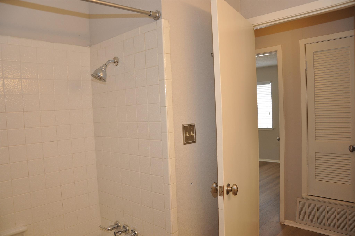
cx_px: 178
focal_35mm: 27
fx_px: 266
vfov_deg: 47.8
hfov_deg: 67.4
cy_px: 118
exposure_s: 1/60
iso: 400
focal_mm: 18
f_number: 4
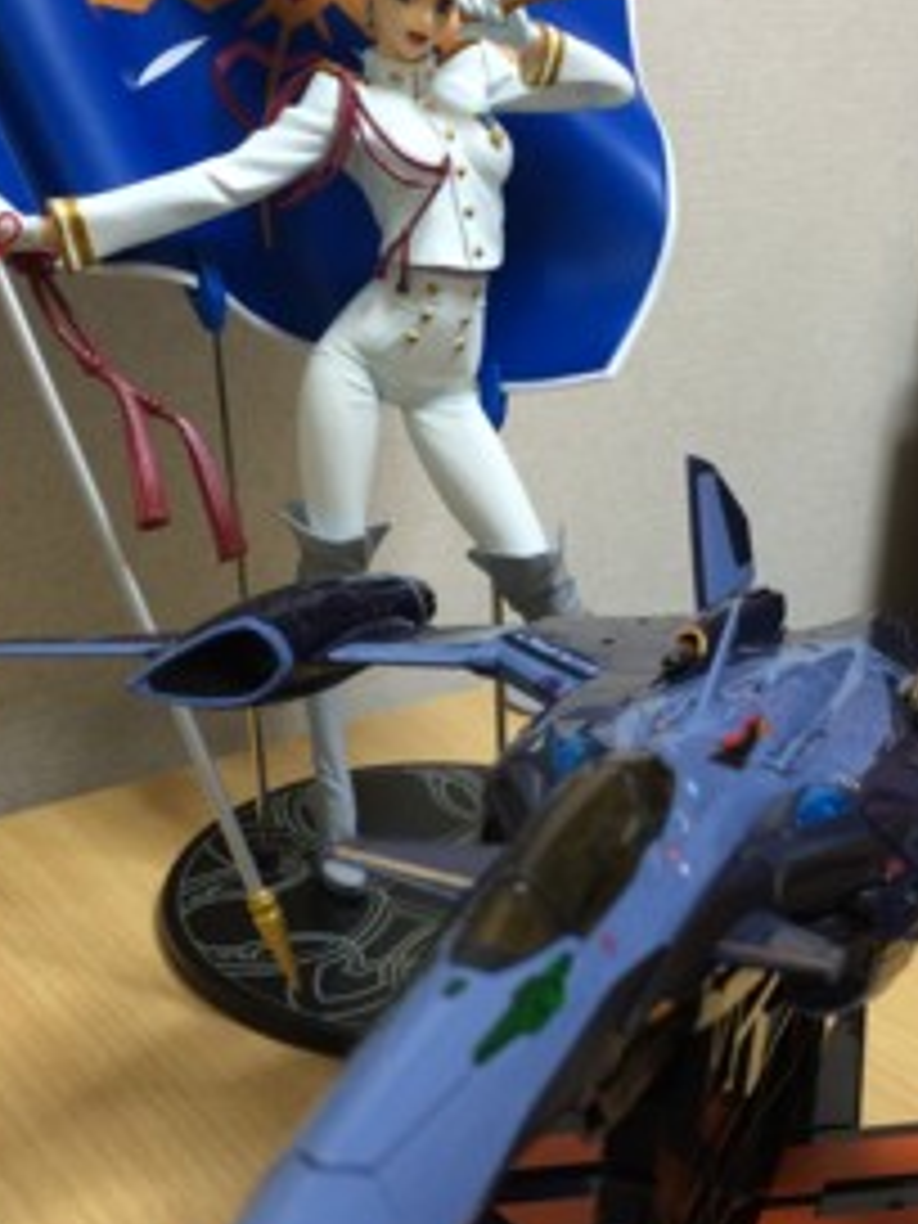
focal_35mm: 48
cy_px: 720
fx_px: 1697
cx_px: 621
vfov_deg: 39.5
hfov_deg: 30.0
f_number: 2.2
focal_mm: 4.15
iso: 64
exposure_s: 1/30
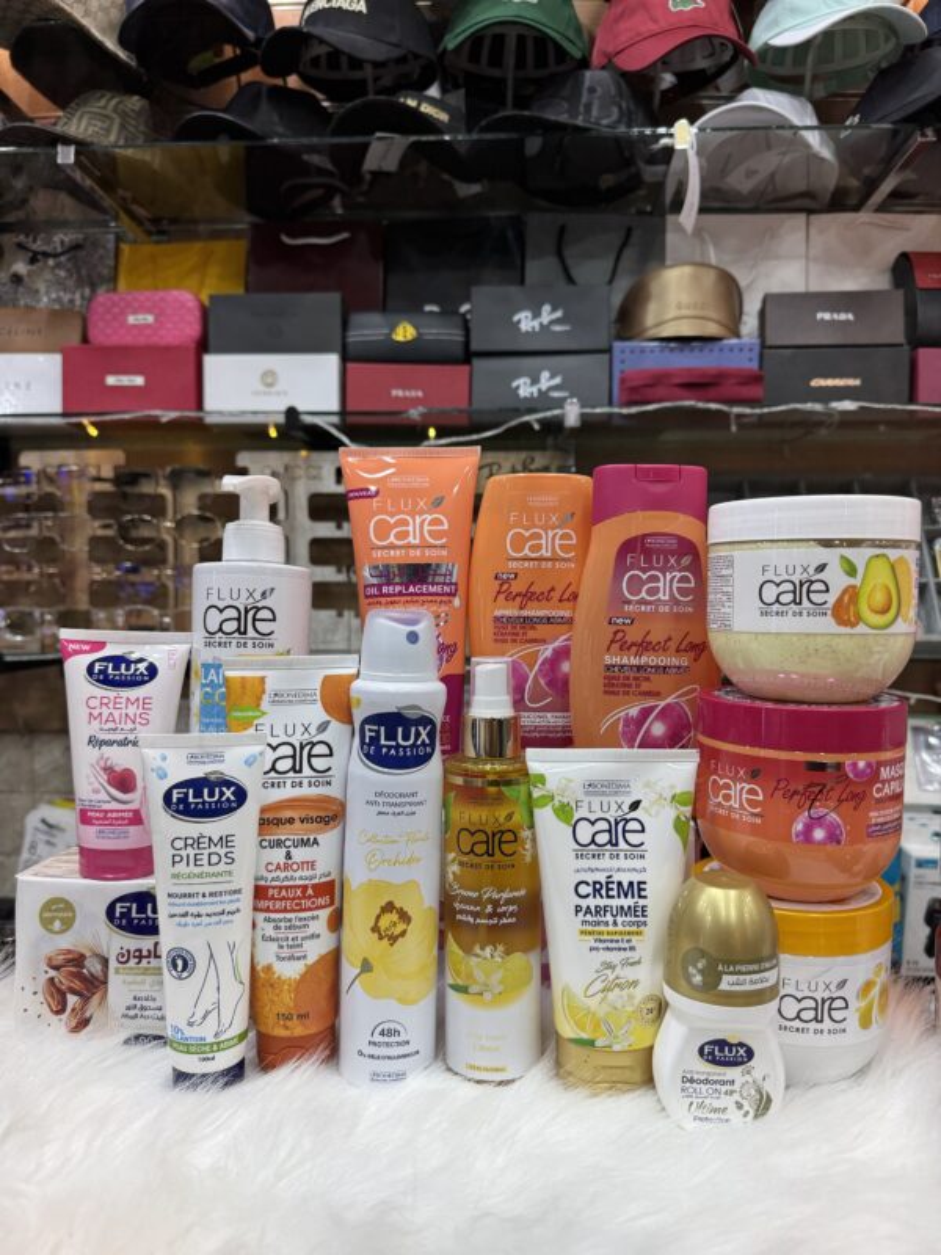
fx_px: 870
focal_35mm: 24
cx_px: 470
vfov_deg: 71.6
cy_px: 628
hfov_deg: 56.8
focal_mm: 6.76
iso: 64
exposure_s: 1/100
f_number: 1.78
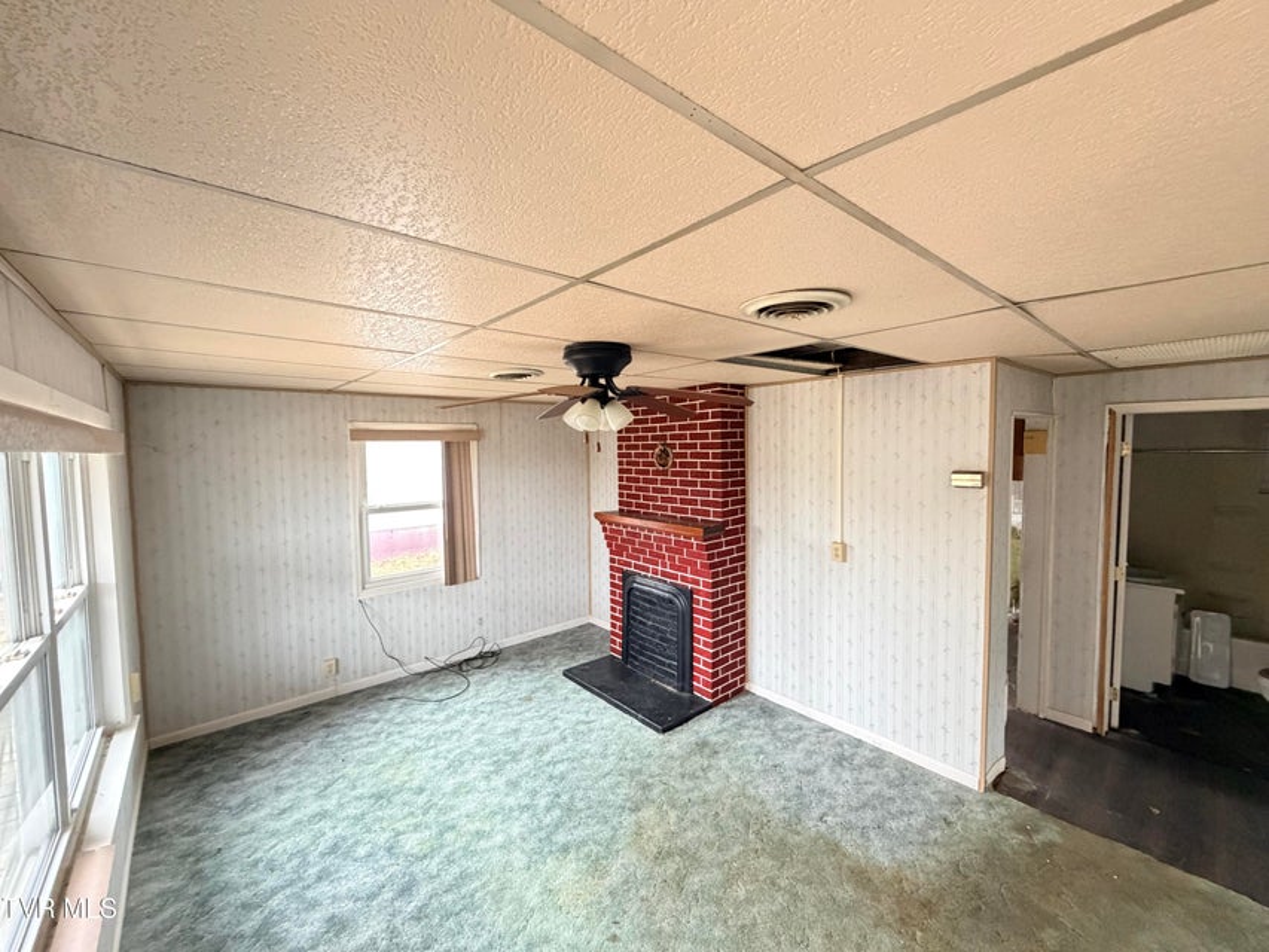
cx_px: 634
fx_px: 513
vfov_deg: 85.7
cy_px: 476
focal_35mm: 14
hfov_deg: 102.1
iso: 640
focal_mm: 2.22
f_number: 2.2
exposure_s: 1/60
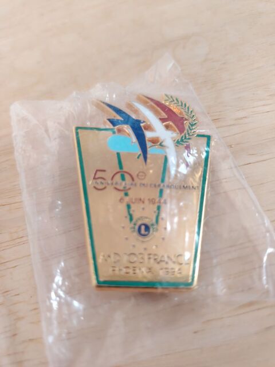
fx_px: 254
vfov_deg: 71.6
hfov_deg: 56.8
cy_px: 184
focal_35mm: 24
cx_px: 138
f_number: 1.75
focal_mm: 5.25
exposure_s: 1/50
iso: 170
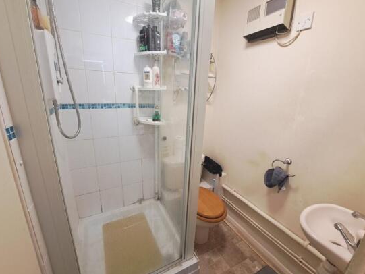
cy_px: 131
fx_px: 148
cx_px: 178
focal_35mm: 14
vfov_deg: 85.7
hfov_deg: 102.0
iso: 200
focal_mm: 1.74
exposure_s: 1/33
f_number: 2.2
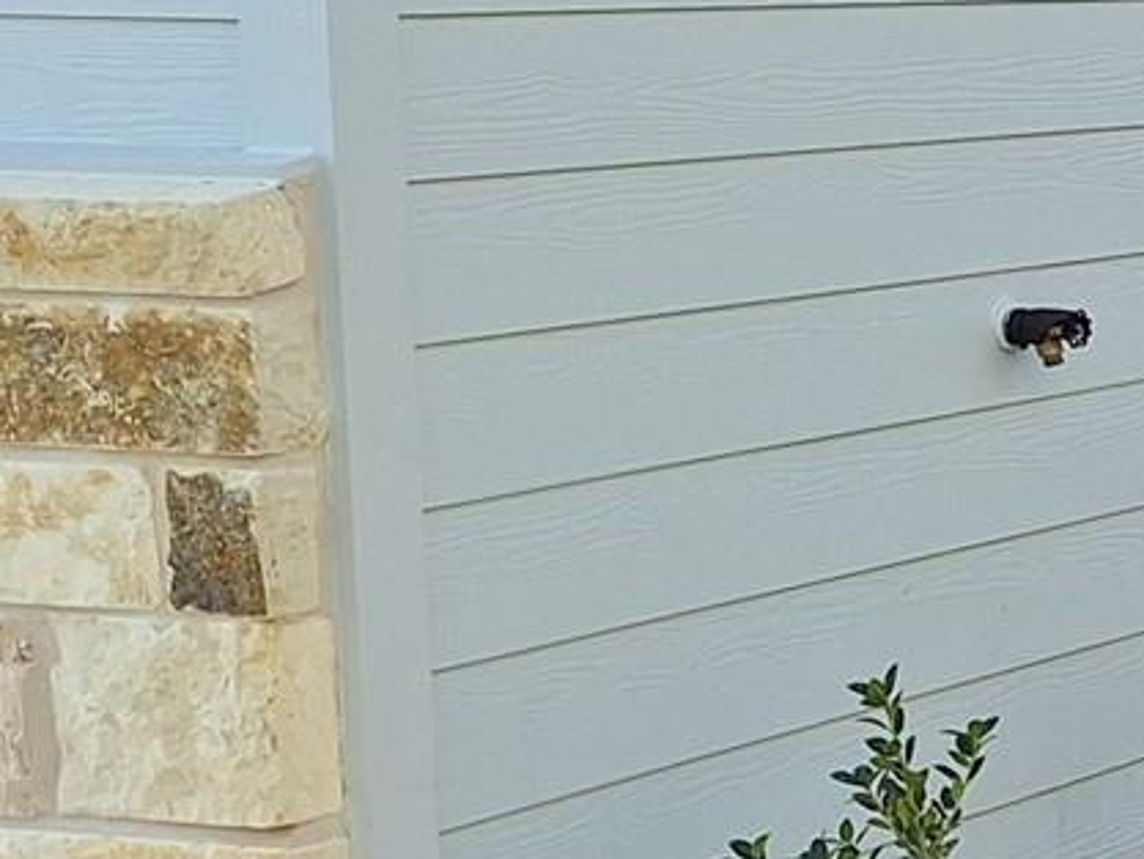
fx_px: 3736
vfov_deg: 13.1
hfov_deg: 13.0
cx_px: 2765
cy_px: 318
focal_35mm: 113
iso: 40
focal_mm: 5.54
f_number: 1.8
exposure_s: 1/1616
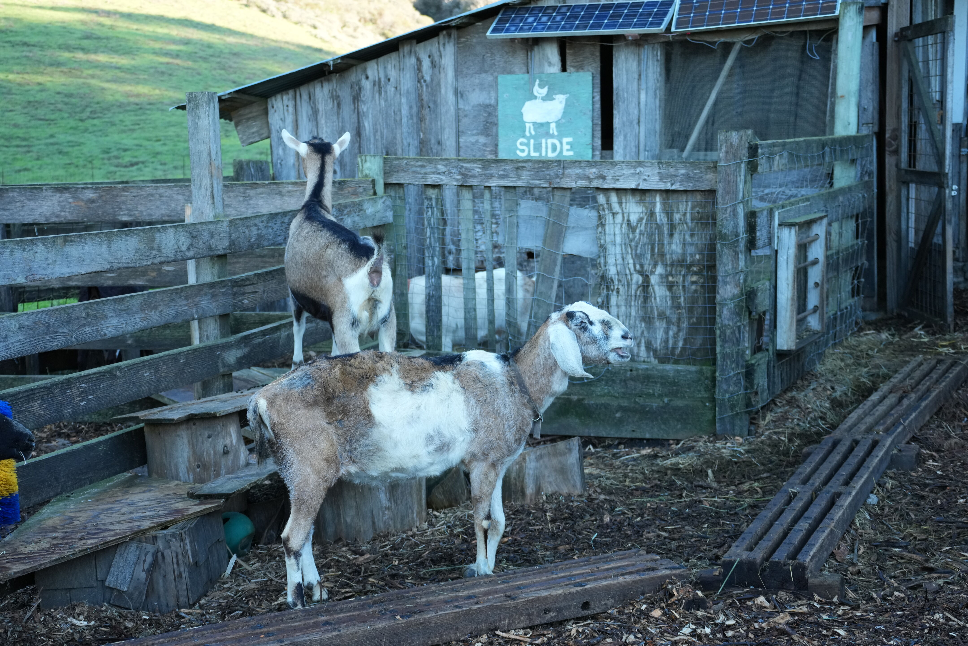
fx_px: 1559
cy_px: 323
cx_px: 484
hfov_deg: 34.5
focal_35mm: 58
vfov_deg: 23.4
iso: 1250
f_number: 5.6
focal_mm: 58
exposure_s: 1/320
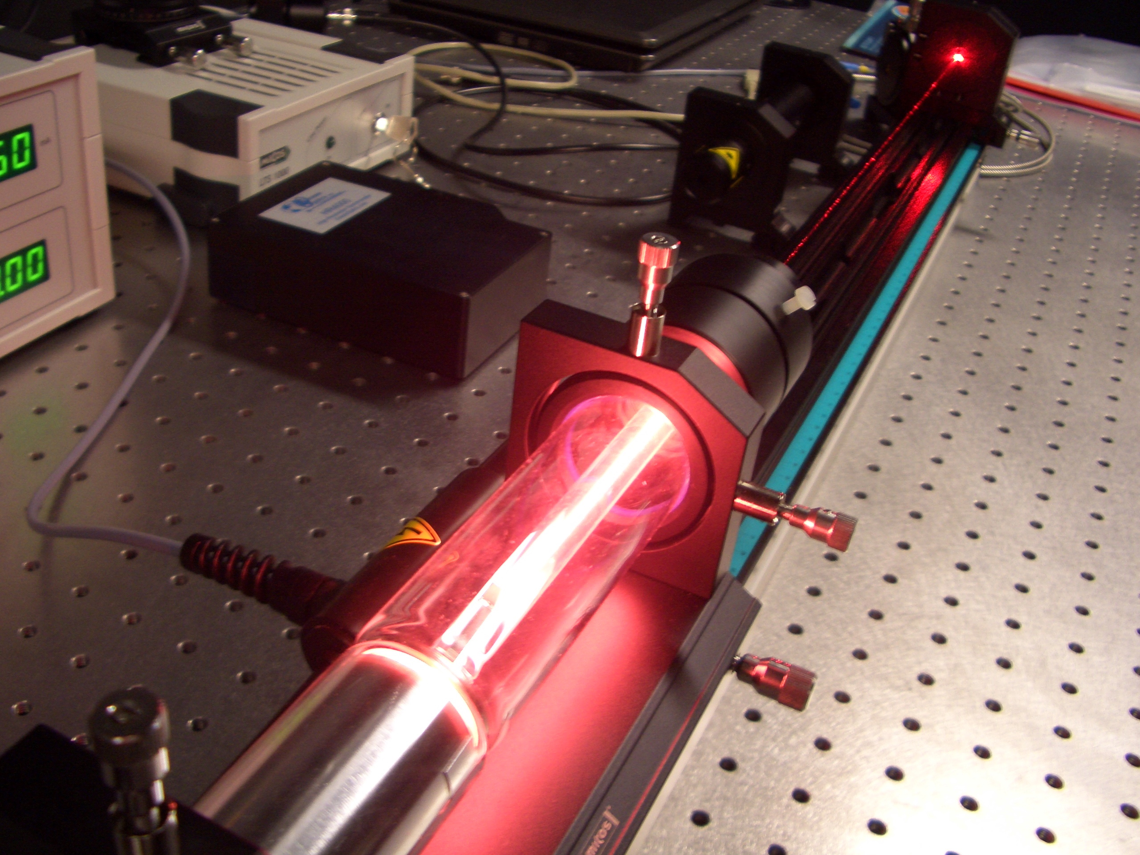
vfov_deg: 40.7
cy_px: 428
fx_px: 1153
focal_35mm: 35
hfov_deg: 52.6
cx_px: 570
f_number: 2.6
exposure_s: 1/15
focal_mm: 5.8
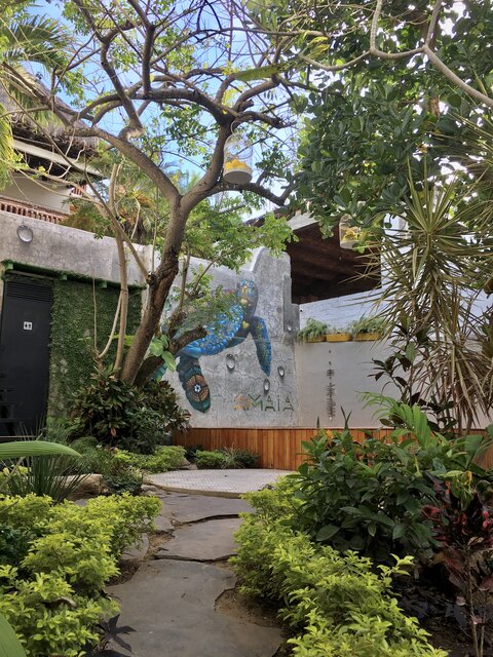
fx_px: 551
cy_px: 328
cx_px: 246
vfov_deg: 61.7
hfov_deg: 48.2
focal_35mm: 29
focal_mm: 4.15
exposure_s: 1/120
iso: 25
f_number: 2.2
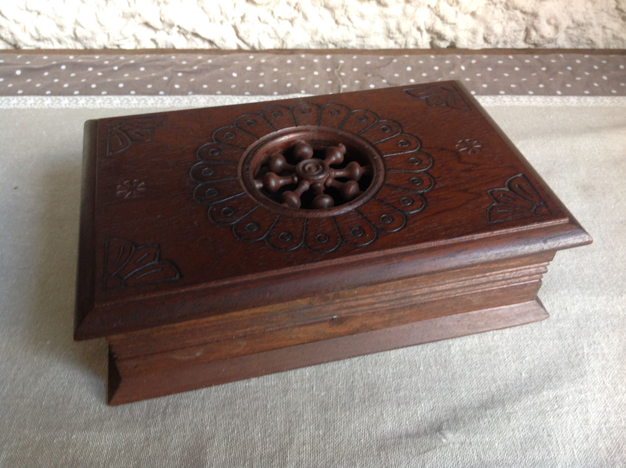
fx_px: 632
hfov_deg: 52.7
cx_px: 313
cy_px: 234
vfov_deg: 40.6
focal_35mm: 35
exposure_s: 1/15
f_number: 2.4
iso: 100
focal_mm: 4.28
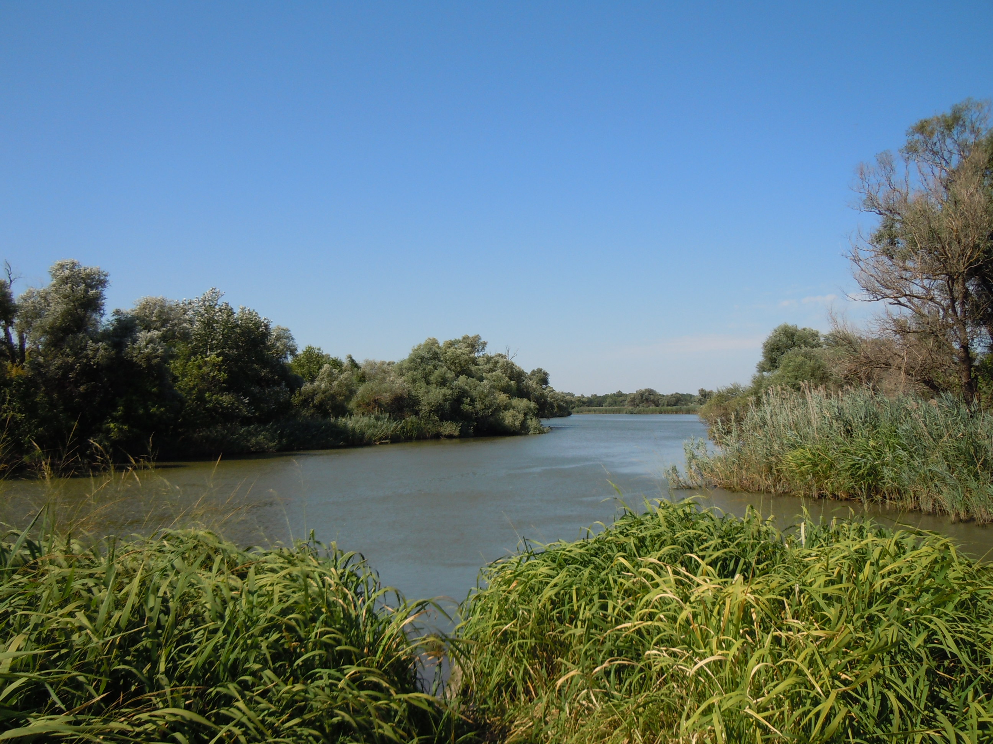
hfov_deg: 60.0
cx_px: 496
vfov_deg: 46.8
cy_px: 372
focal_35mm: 30
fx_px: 861
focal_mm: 5.4
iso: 100
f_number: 7
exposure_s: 1/400
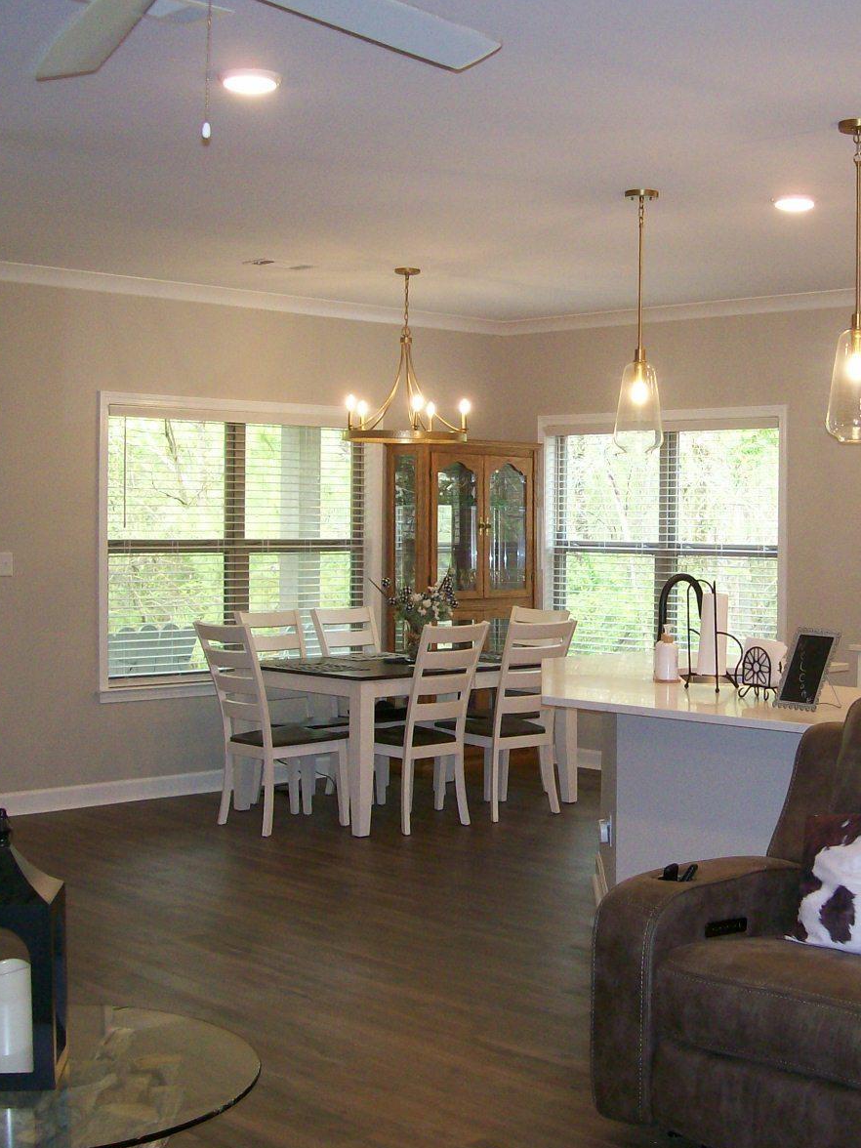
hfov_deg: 29.5
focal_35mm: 49
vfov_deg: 38.9
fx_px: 1625
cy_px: 569
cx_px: 580
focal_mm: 6
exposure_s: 1/64
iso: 140
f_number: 2.7
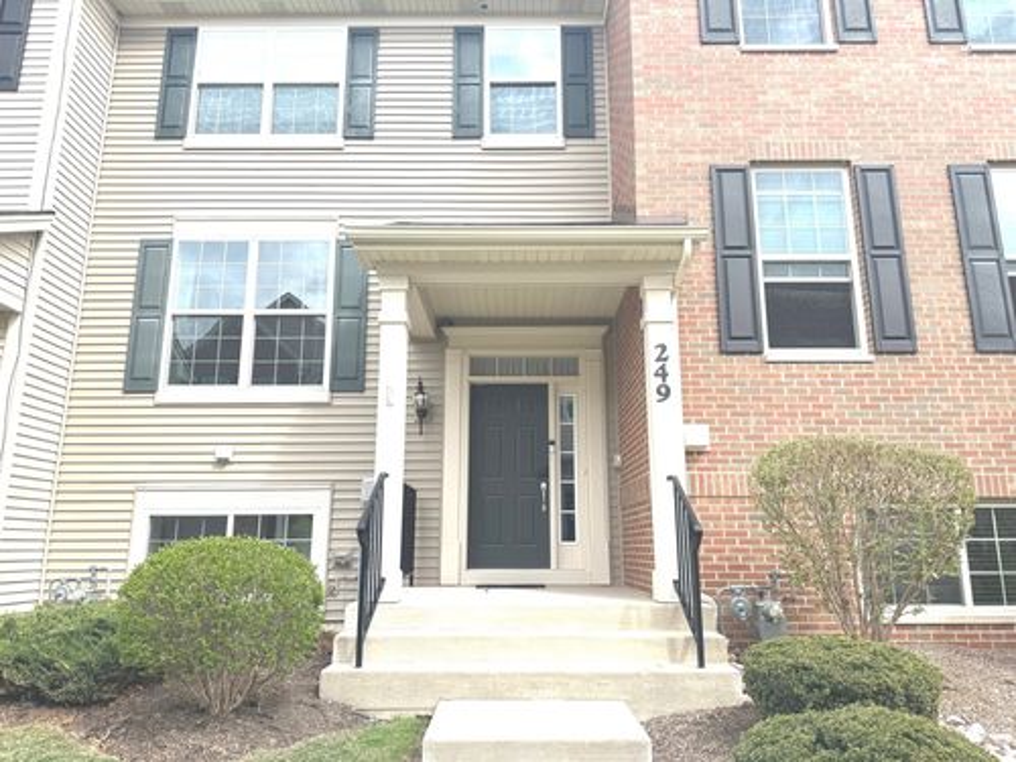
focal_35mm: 24
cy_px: 381
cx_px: 508
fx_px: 704
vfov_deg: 56.8
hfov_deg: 71.6
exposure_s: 1/2959
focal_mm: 6.76
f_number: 1.78
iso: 80
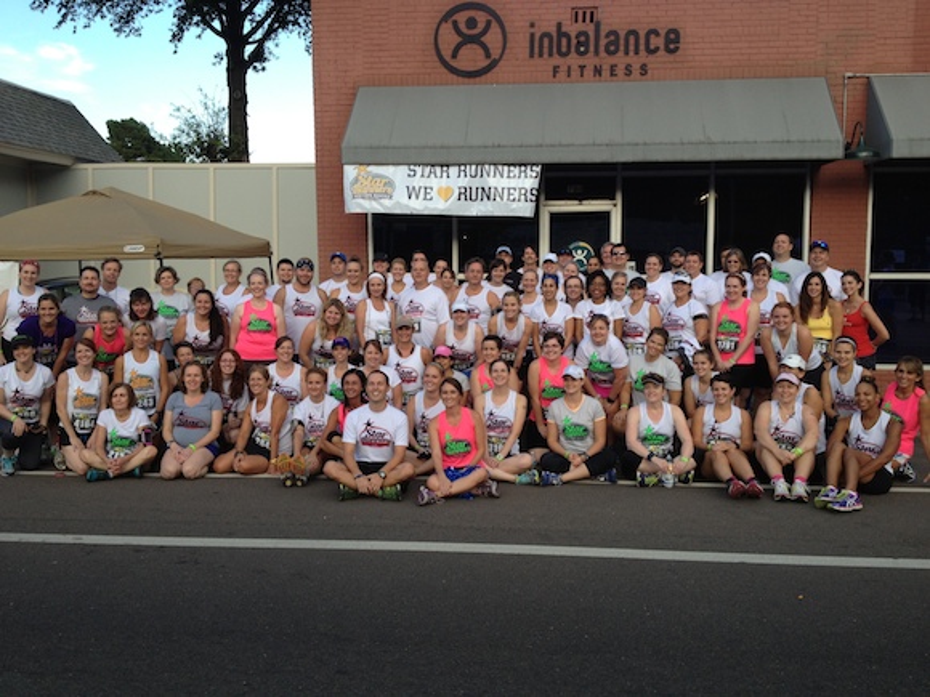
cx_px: 465
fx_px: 940
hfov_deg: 52.6
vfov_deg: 40.7
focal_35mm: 35
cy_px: 348
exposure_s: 1/176
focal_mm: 4.28
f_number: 2.4
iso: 50
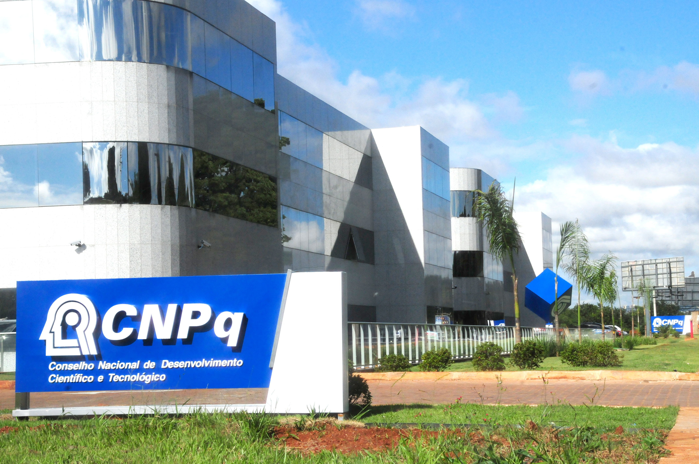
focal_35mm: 75
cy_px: 232
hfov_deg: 27.0
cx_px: 350
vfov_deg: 18.1
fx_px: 1454
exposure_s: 1/1250
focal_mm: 50
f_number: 18
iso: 1000
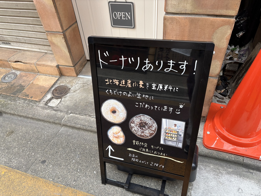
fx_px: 196
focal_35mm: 26
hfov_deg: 67.3
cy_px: 98
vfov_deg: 53.1
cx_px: 130
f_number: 1.6
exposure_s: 1/122
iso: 40
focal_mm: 5.96
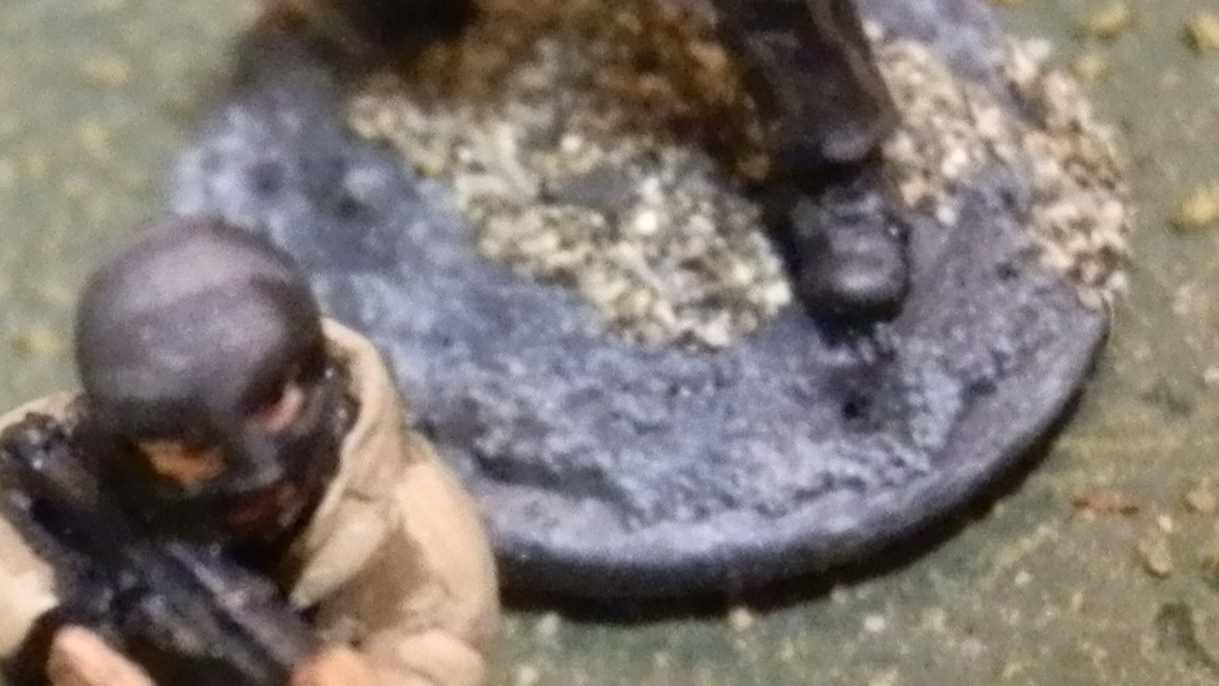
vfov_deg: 6.5
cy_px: 556
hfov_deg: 11.4
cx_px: -138
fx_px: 6012
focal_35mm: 186
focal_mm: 10.99
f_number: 3.7
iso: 800
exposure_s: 1/40
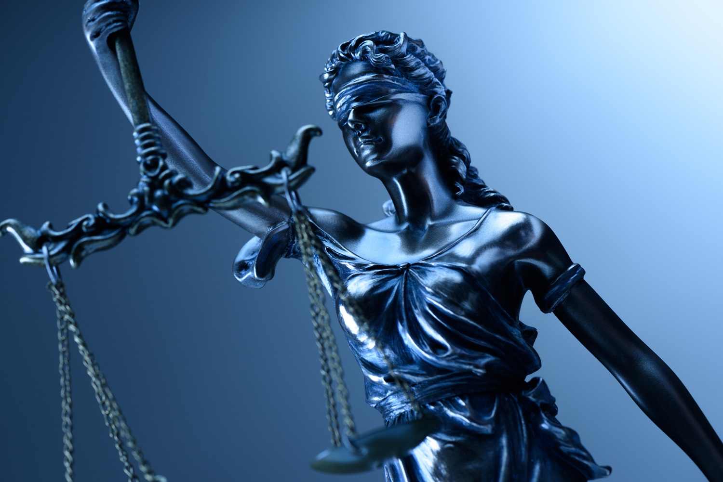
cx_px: 362
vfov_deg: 13.0
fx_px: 2109
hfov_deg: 19.5
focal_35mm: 105
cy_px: 241
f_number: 10
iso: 200
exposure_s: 1/100
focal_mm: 105
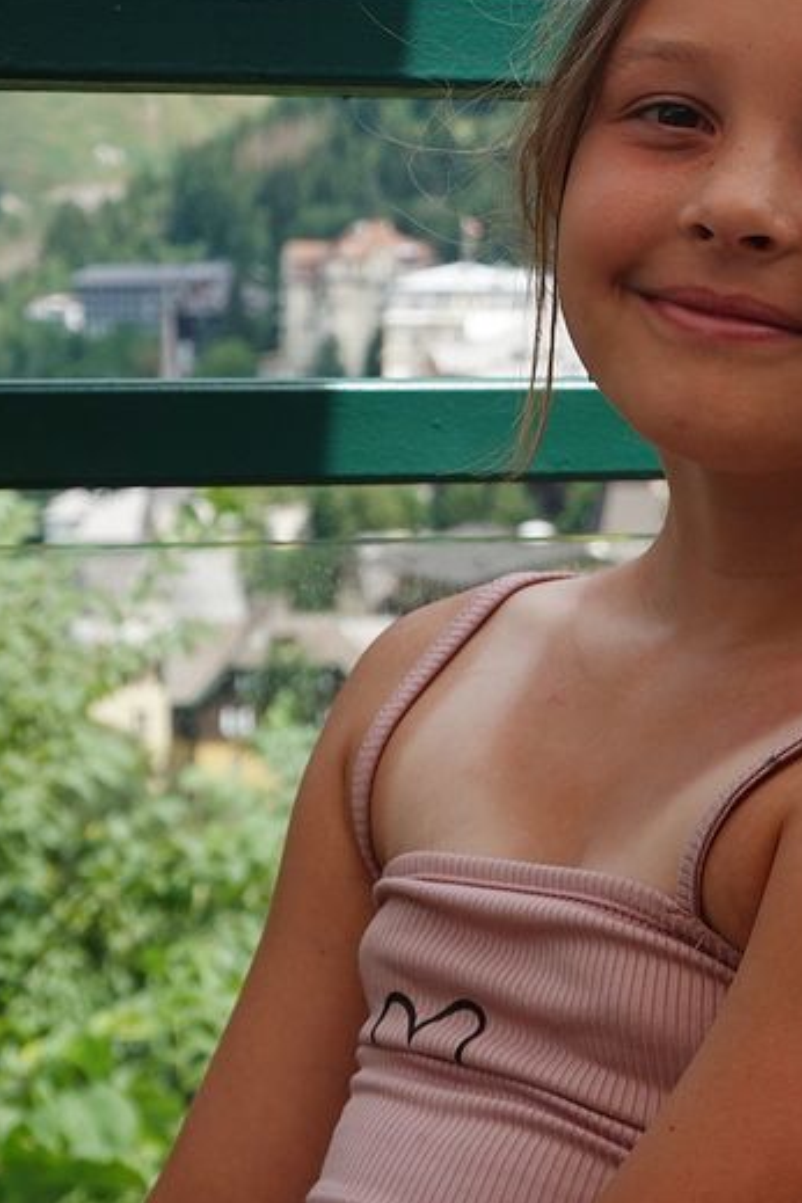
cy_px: 144
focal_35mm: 133
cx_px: 523
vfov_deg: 15.3
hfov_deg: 10.3
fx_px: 4444
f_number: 4.5
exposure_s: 1/500
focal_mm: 25.34
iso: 125
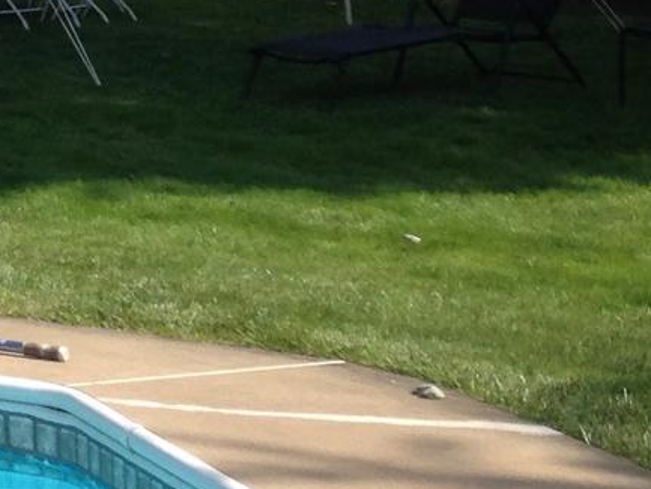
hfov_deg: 11.1
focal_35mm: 156
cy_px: -214
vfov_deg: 9.3
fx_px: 2935
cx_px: -804
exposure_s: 1/1063
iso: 50
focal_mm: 4.12
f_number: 2.4
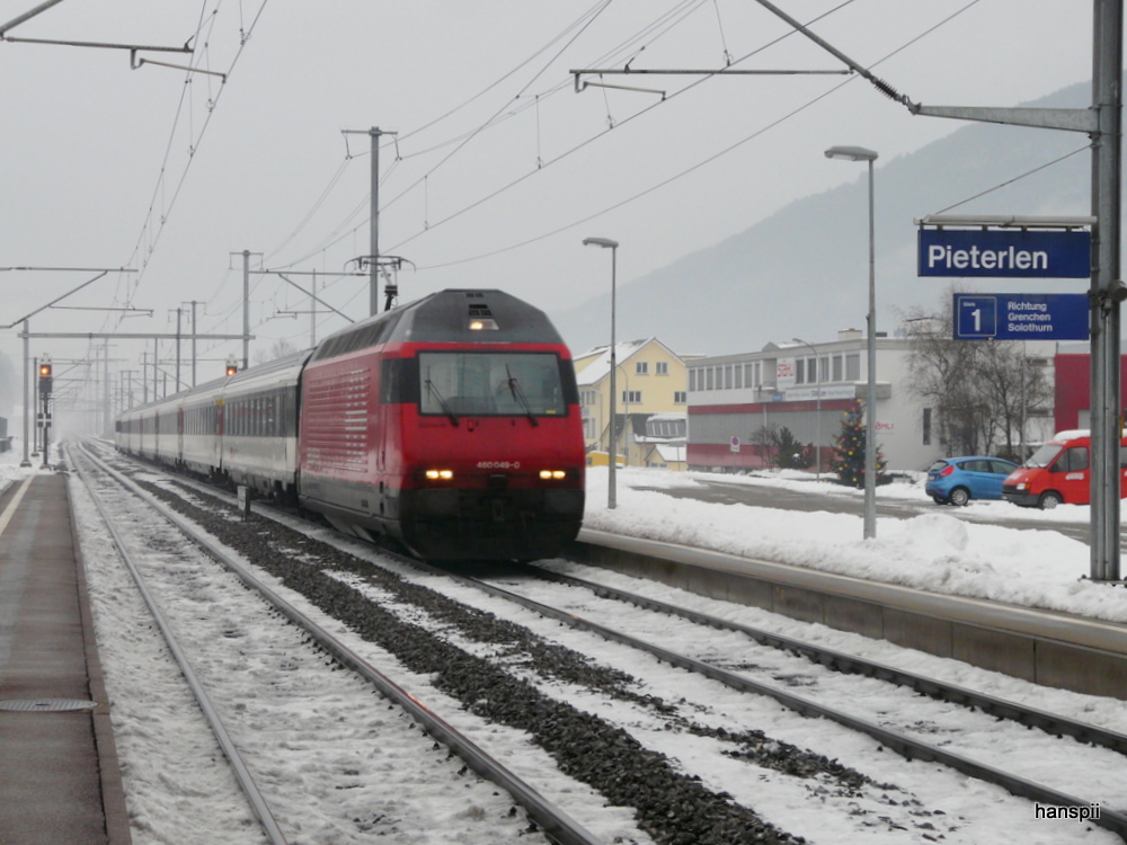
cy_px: 422
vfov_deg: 20.2
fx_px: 2377
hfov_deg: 26.7
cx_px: 564
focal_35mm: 73
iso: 100
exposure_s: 1/200
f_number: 4.5
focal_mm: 12
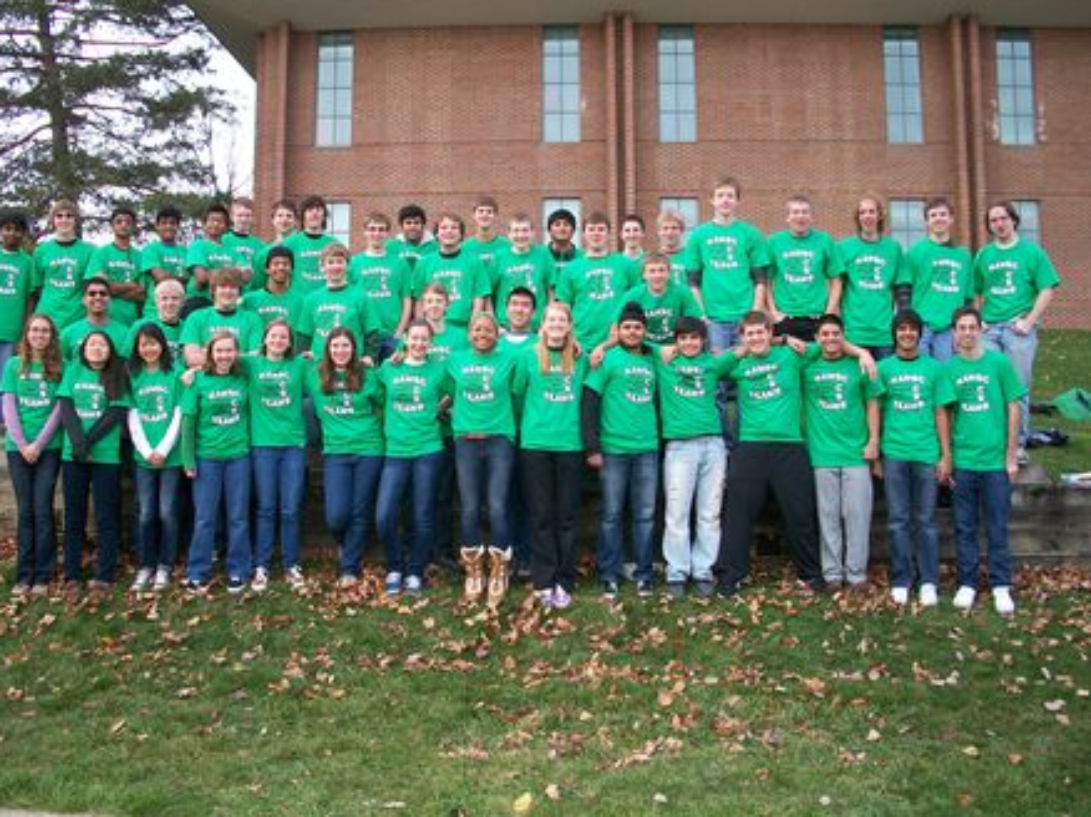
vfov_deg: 39.6
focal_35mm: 36
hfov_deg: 51.4
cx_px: 533
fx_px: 1134
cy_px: 404
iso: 80
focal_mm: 6.3
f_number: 3.1
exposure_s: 1/125
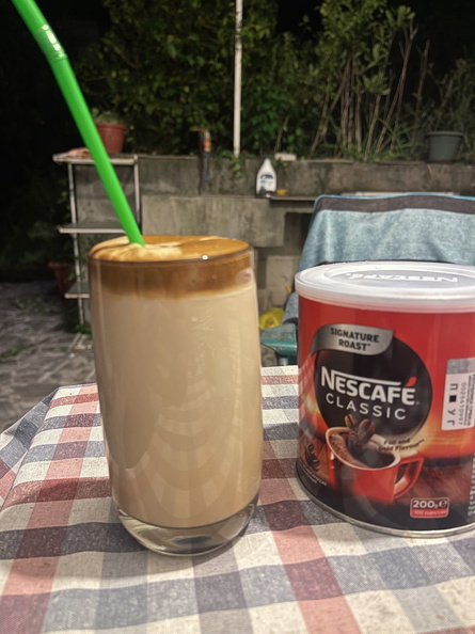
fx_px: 476
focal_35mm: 26
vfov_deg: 67.3
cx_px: 238
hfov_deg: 53.0
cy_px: 317
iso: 400
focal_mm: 5.1
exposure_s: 1/33
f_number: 1.6
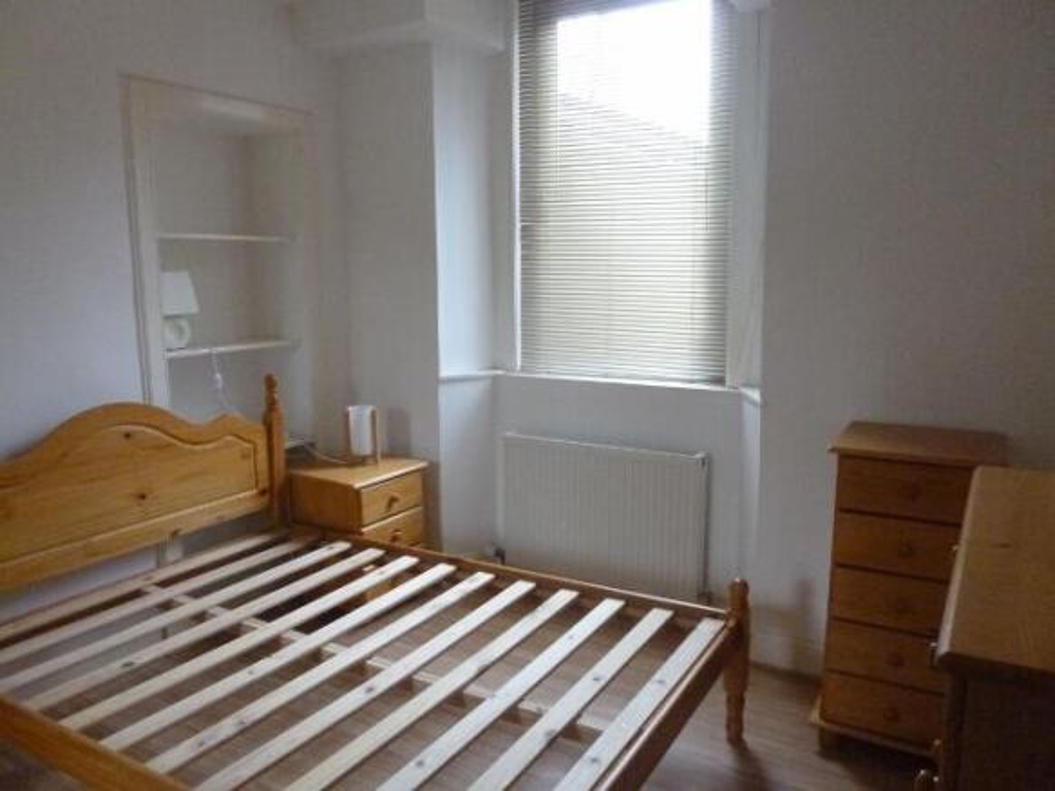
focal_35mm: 25
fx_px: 762
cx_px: 528
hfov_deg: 69.4
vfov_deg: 54.9
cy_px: 396
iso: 800
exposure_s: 1/40
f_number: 3.1
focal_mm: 4.5
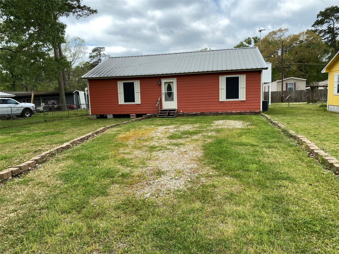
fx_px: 255
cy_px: 127
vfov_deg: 53.1
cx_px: 170
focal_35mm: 26
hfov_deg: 67.3
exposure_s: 1/1961
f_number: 1.8
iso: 32
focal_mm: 4.25
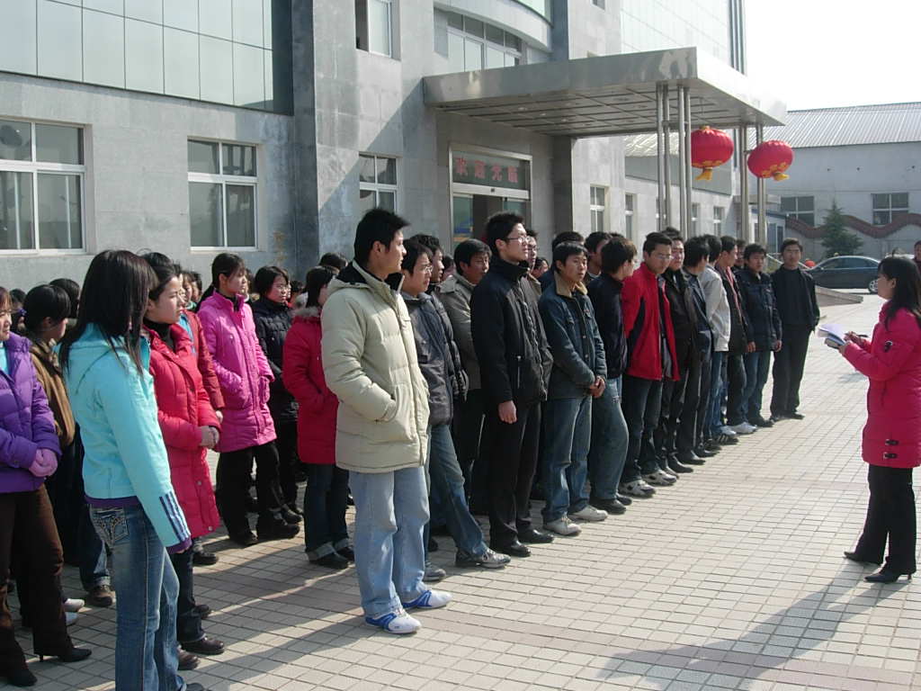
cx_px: 460
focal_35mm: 38
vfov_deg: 37.7
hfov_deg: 49.0
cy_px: 346
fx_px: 1011
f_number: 4.8
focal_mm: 7.8
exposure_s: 1/406
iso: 64
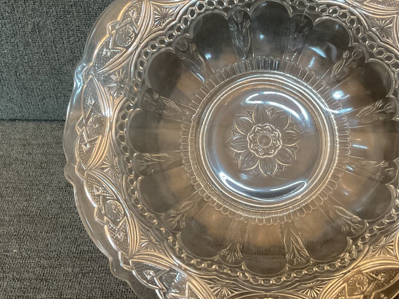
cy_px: 137
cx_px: 252
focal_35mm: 47
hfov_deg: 40.1
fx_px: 542
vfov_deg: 30.9
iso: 200
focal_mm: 3
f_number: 1.8
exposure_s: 1/33
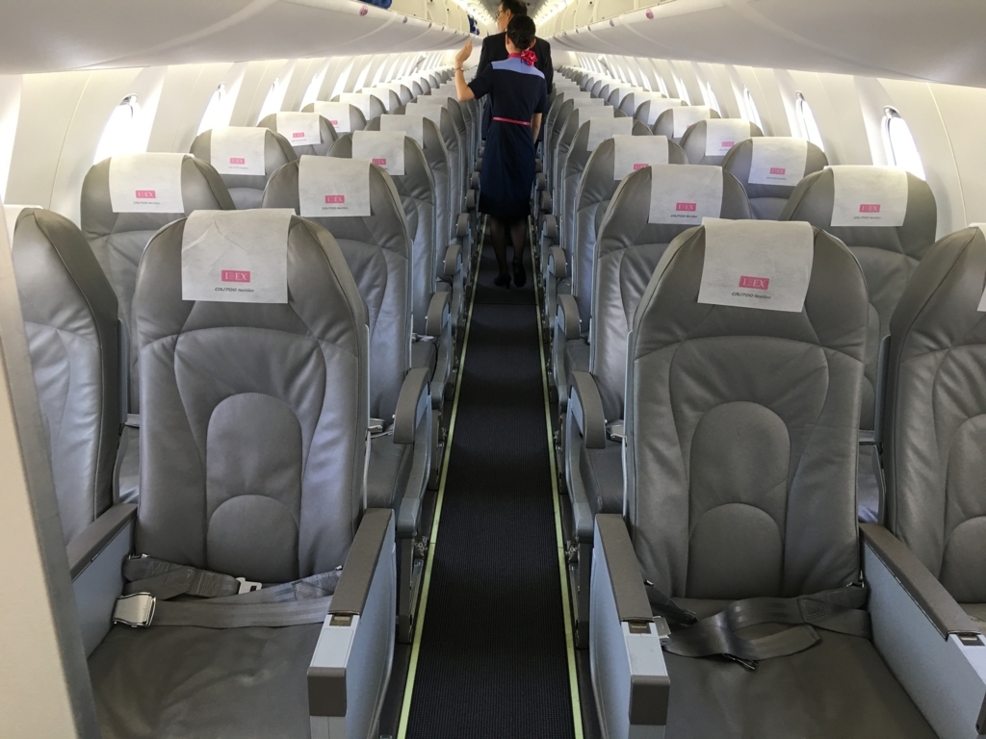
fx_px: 826
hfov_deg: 61.7
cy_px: 370
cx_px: 493
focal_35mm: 29
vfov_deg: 48.2
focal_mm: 4.15
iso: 40
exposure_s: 1/30
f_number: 2.2
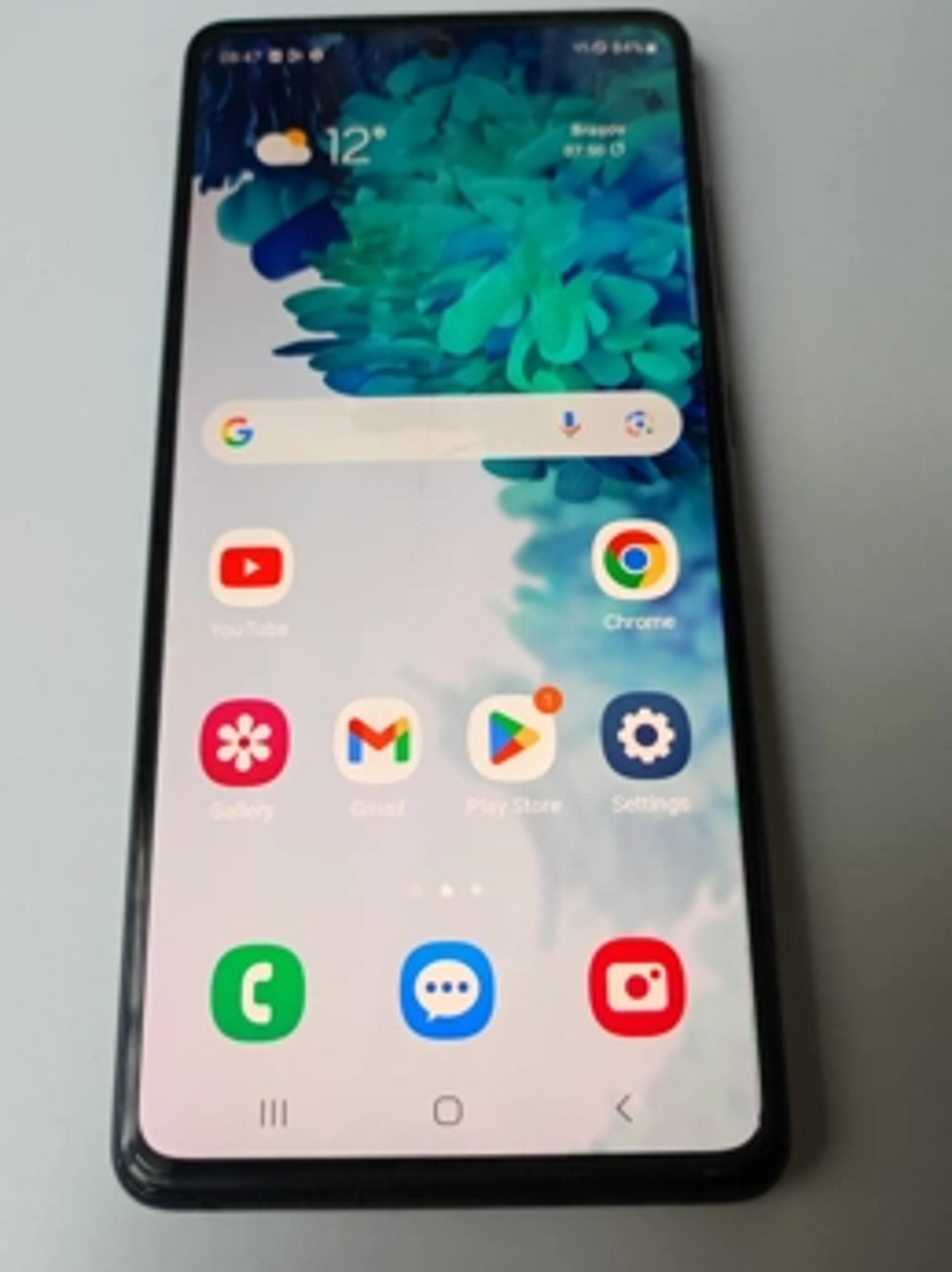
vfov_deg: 61.7
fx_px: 1065
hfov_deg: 48.2
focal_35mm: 29
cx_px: 459
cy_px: 664
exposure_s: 1/50
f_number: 1.79
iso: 577
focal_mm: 4.7
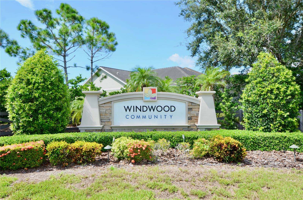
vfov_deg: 36.7
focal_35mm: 36
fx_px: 302
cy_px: 100
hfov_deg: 53.2
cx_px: 152
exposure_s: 1/250
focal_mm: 24
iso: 140
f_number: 8
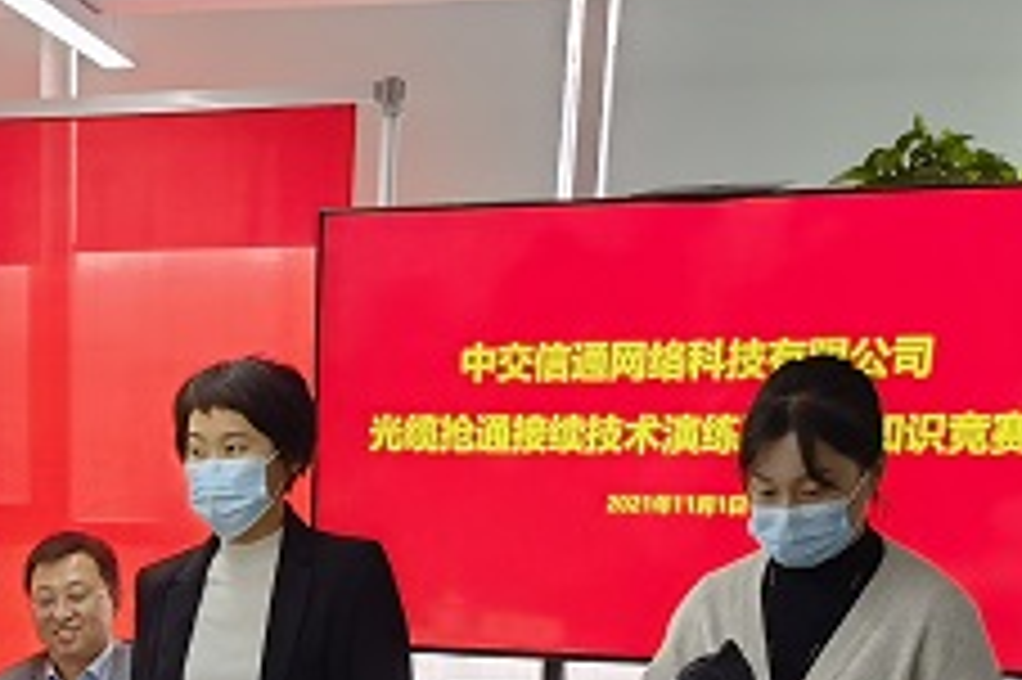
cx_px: -41
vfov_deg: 12.6
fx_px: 2808
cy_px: 1234
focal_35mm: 99
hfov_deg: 19.9
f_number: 1.9
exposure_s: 1/100
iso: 64
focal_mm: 6.67
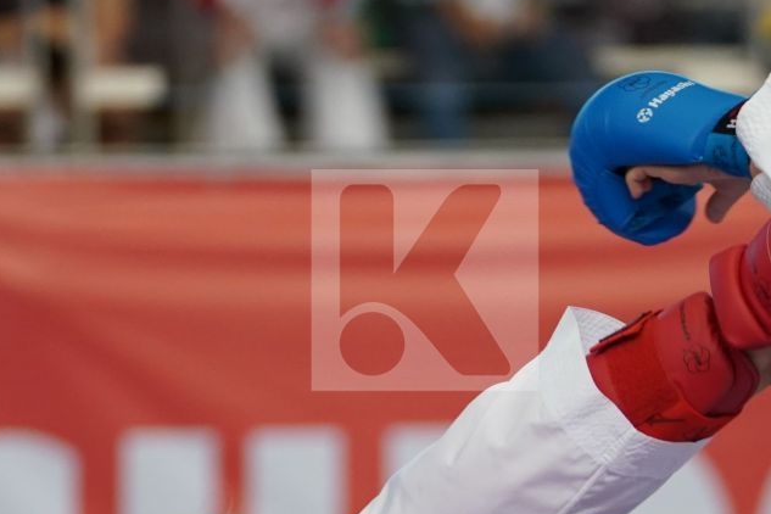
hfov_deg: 5.1
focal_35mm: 404
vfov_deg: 3.4
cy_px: 711
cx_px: 425
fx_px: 8652
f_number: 2.8
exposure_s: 1/1000
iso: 2000
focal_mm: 142
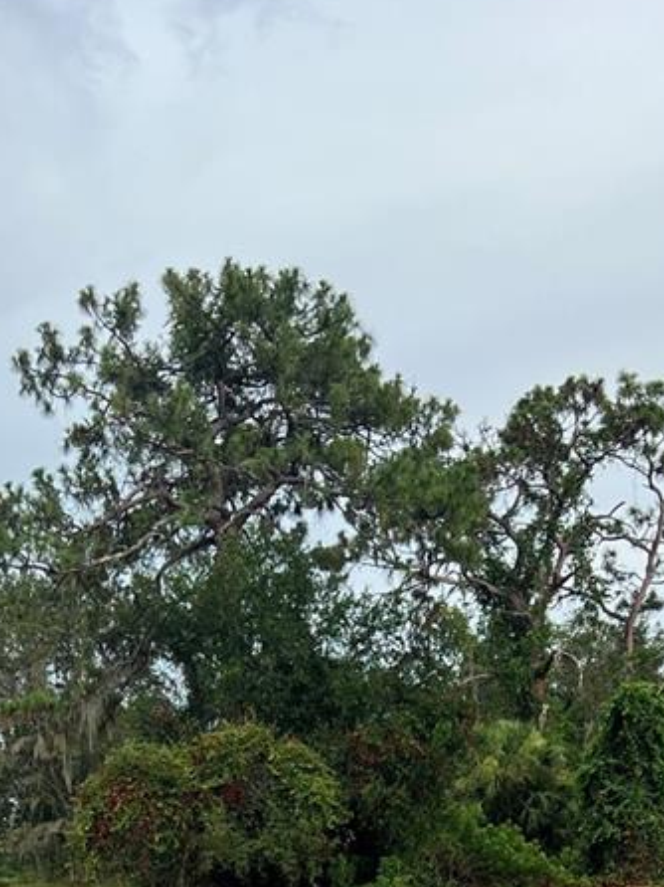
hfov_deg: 20.9
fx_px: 1792
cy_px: 1004
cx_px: 217
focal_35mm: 70
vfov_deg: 25.5
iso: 50
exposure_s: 1/1431
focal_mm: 5.7
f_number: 1.5
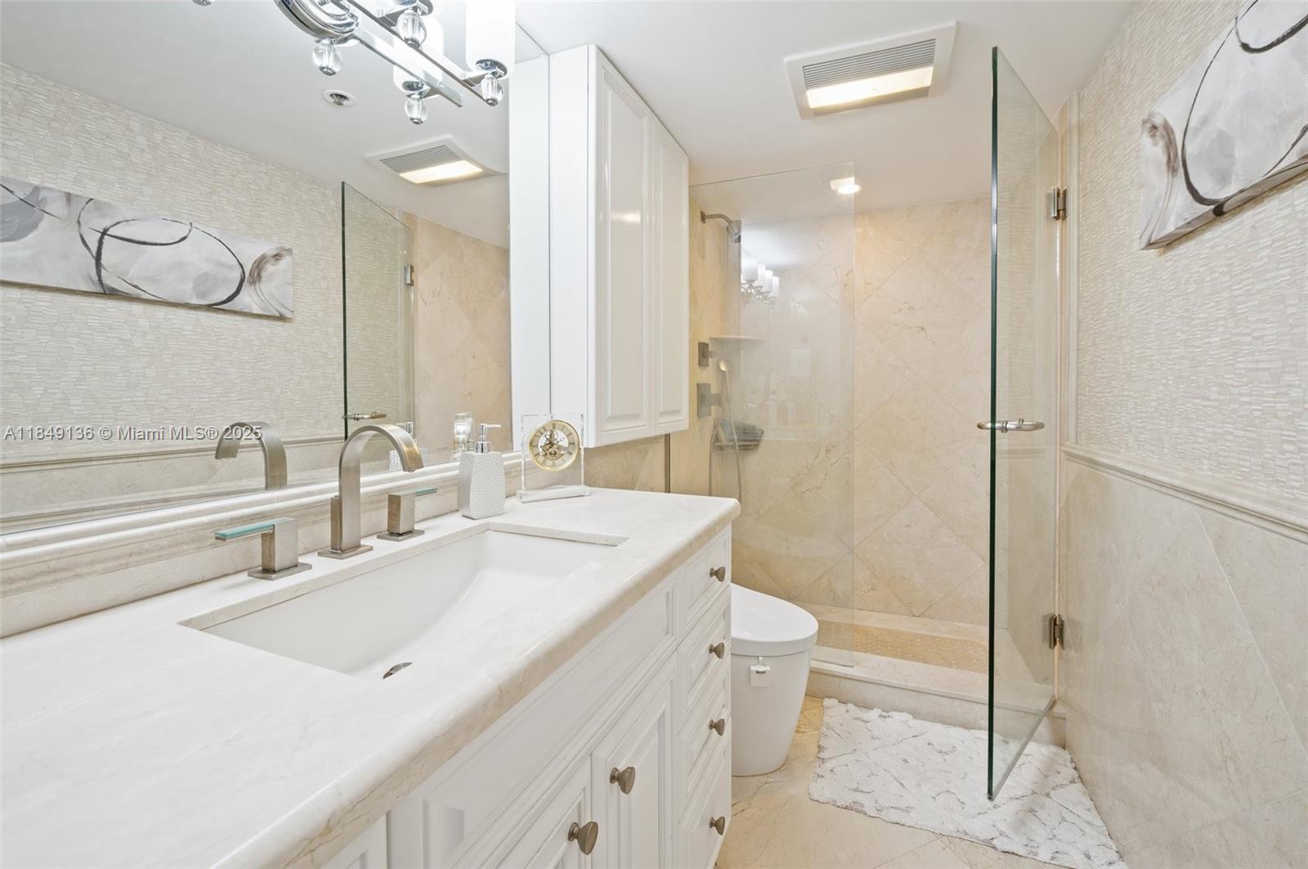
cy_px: 434
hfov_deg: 104.3
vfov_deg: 81.1
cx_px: 654
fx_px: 508
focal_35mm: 14
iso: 200
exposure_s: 1/2
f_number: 8
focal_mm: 14
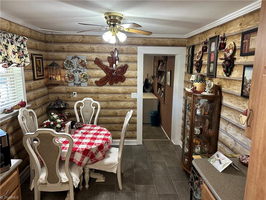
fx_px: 184
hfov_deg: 71.6
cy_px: 100
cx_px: 133
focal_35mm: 24
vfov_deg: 56.8
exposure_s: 1/60
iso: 250
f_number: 1.78
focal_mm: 6.86
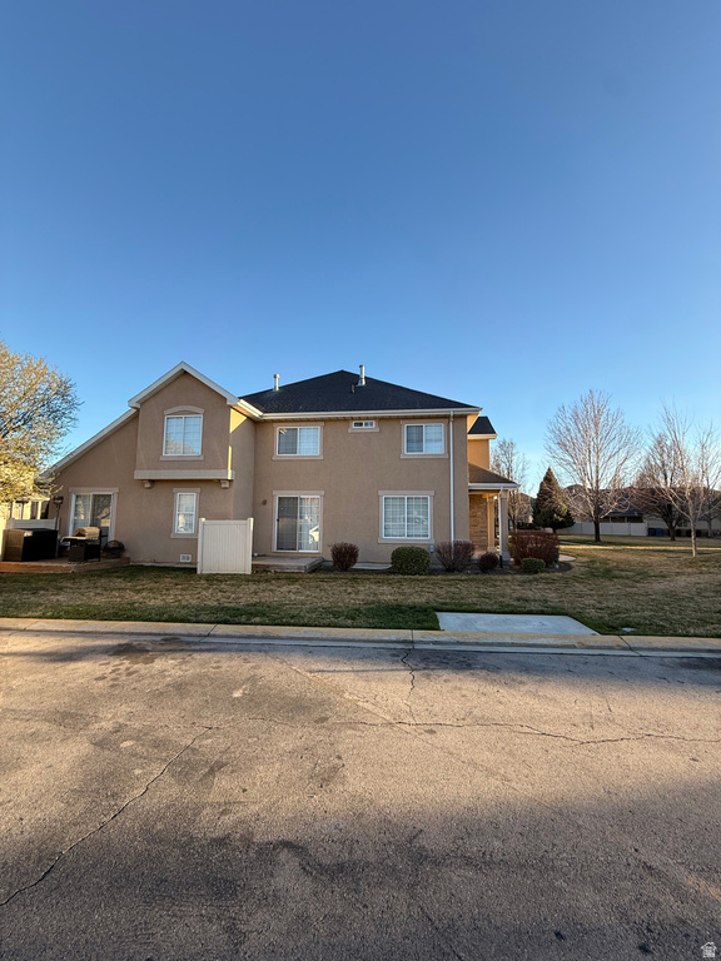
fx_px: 389
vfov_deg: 102.1
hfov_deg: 85.7
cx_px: 360
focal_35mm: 14
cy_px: 480
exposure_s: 1/430
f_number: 2.2
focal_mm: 2.22
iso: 50
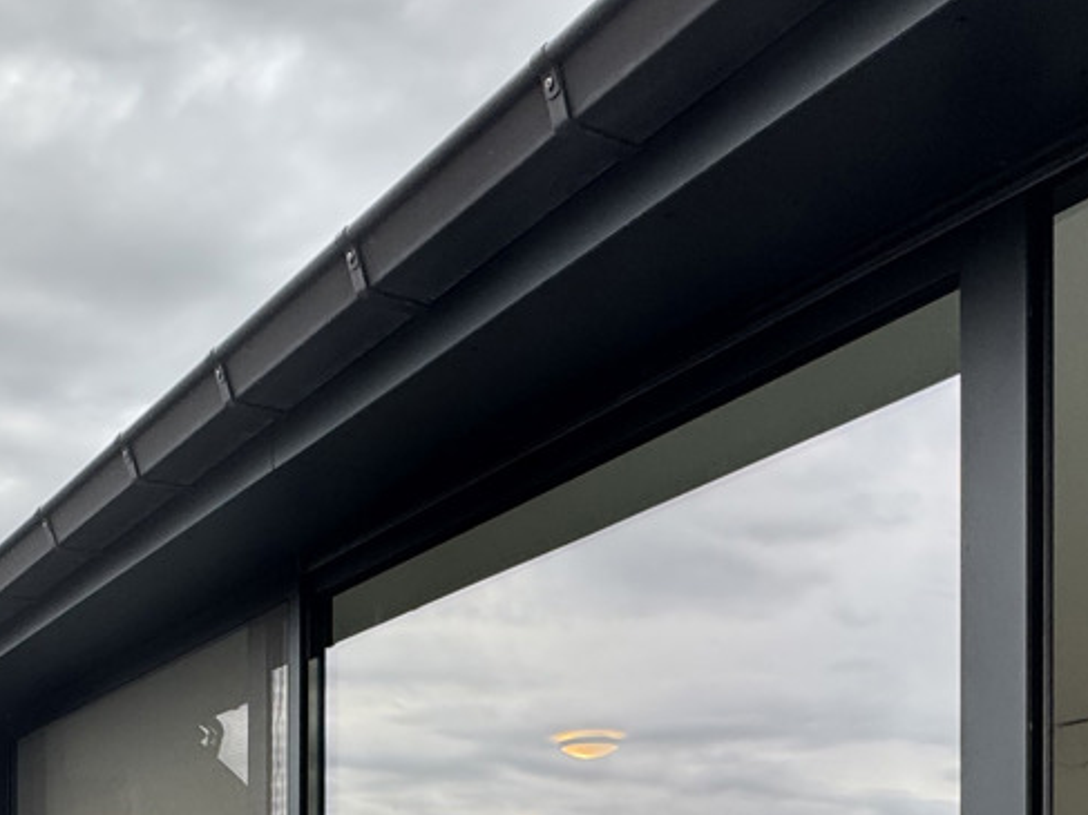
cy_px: 1029
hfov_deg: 39.7
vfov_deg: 27.0
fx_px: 1445
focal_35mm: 46
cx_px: 228
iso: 40
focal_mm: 2.22
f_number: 2.2
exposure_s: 1/141
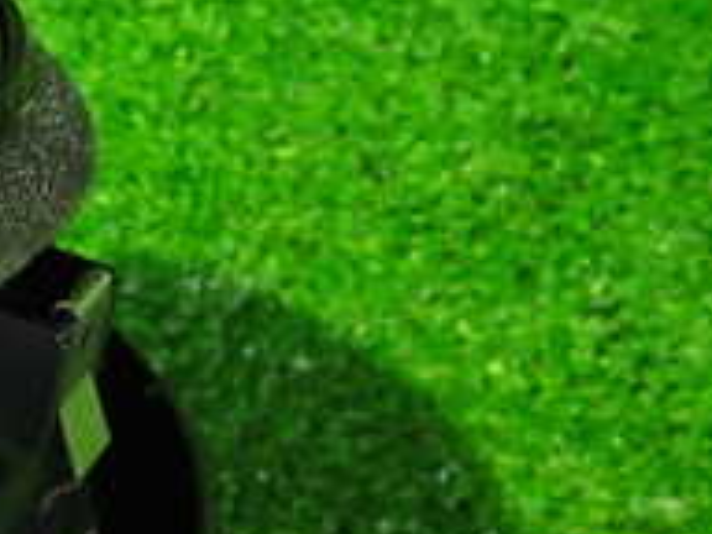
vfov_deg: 18.8
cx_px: -315
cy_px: 382
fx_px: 1604
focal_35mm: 78
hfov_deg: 21.5
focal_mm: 4.5
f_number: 2
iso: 800
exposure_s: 1/25
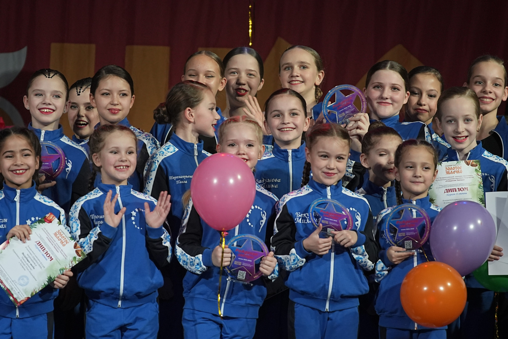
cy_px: 170
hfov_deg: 6.9
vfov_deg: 4.6
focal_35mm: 300
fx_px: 4233
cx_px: 254
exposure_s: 1/400
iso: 2000
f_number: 4
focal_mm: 200
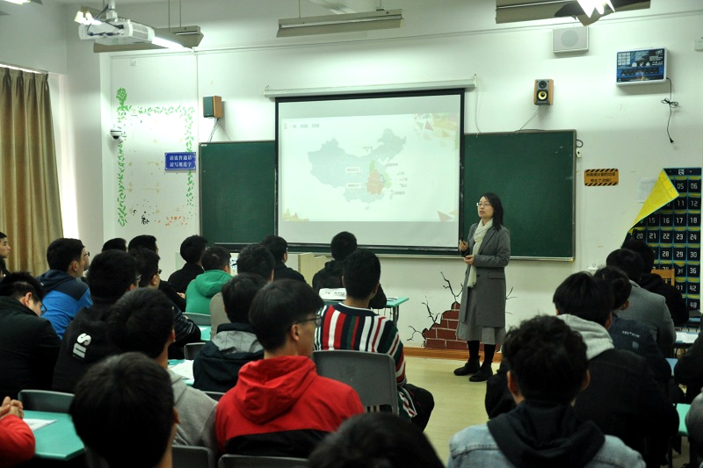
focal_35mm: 45
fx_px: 879
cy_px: 234
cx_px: 352
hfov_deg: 43.6
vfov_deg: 29.9
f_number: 4.2
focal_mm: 30
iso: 1000
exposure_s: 1/80
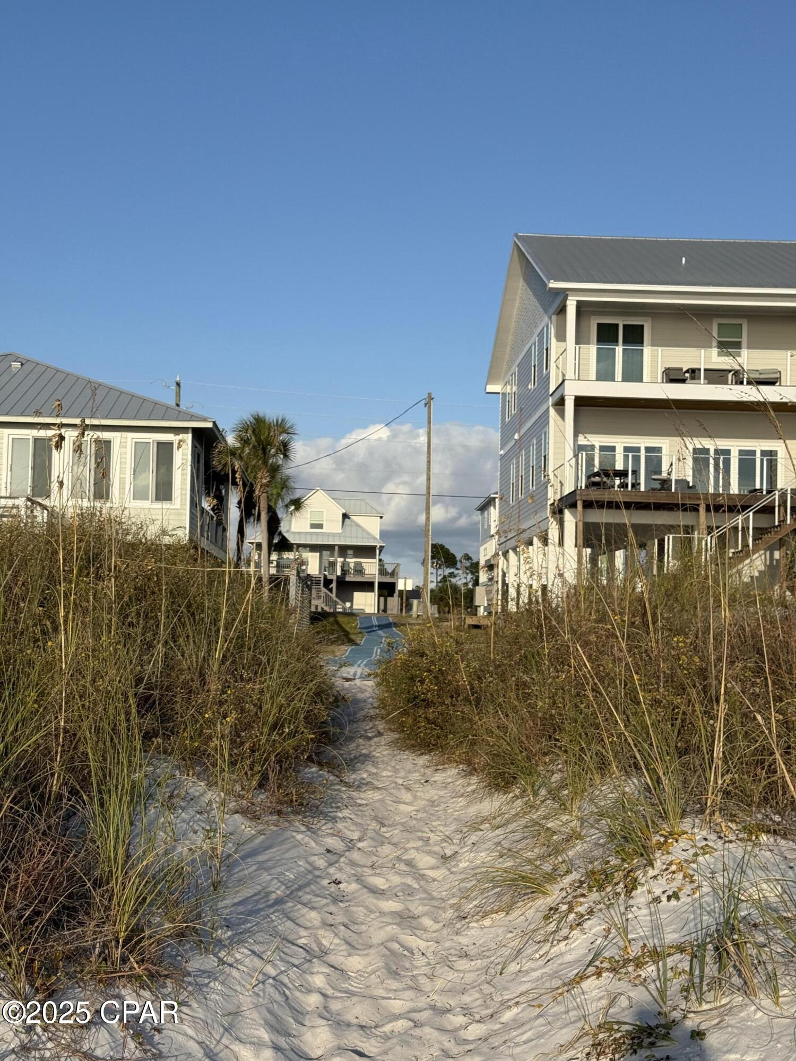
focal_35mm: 48
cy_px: 530
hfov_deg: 30.3
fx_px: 1472
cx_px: 398
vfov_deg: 39.7
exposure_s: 1/6536
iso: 64
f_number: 1.78
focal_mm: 6.76
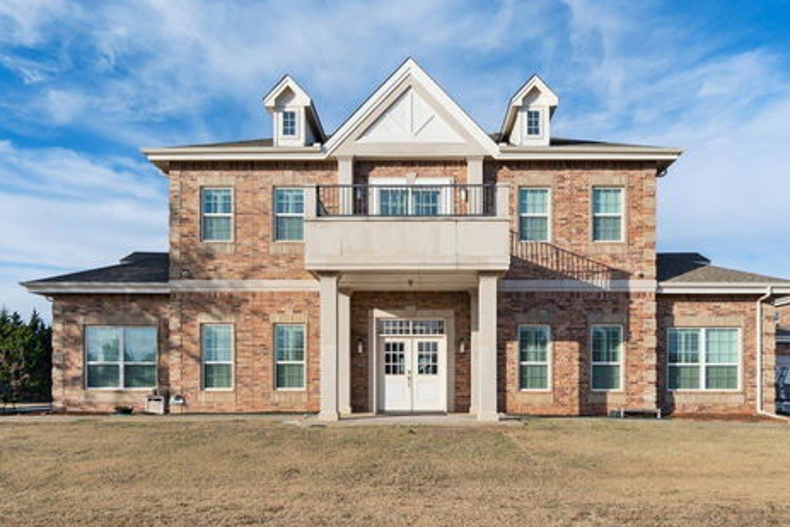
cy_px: 246
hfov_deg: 79.7
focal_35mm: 22
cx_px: 408
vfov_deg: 58.2
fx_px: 473
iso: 100
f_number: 8
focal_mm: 13
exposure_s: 1/640
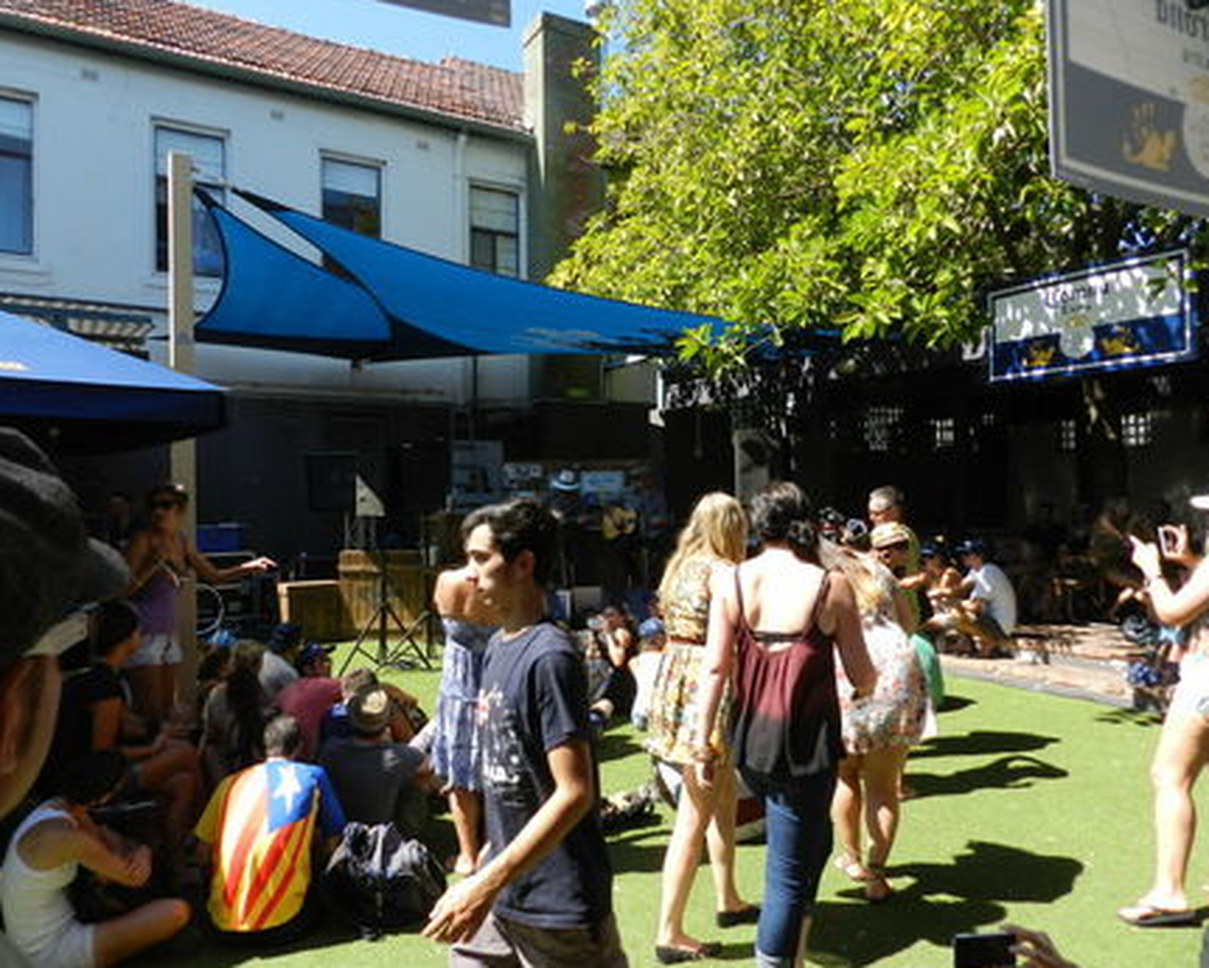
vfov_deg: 56.8
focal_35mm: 25
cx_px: 578
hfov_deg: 68.1
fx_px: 895
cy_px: 497
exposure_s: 1/640
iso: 160
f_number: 3.4
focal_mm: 4
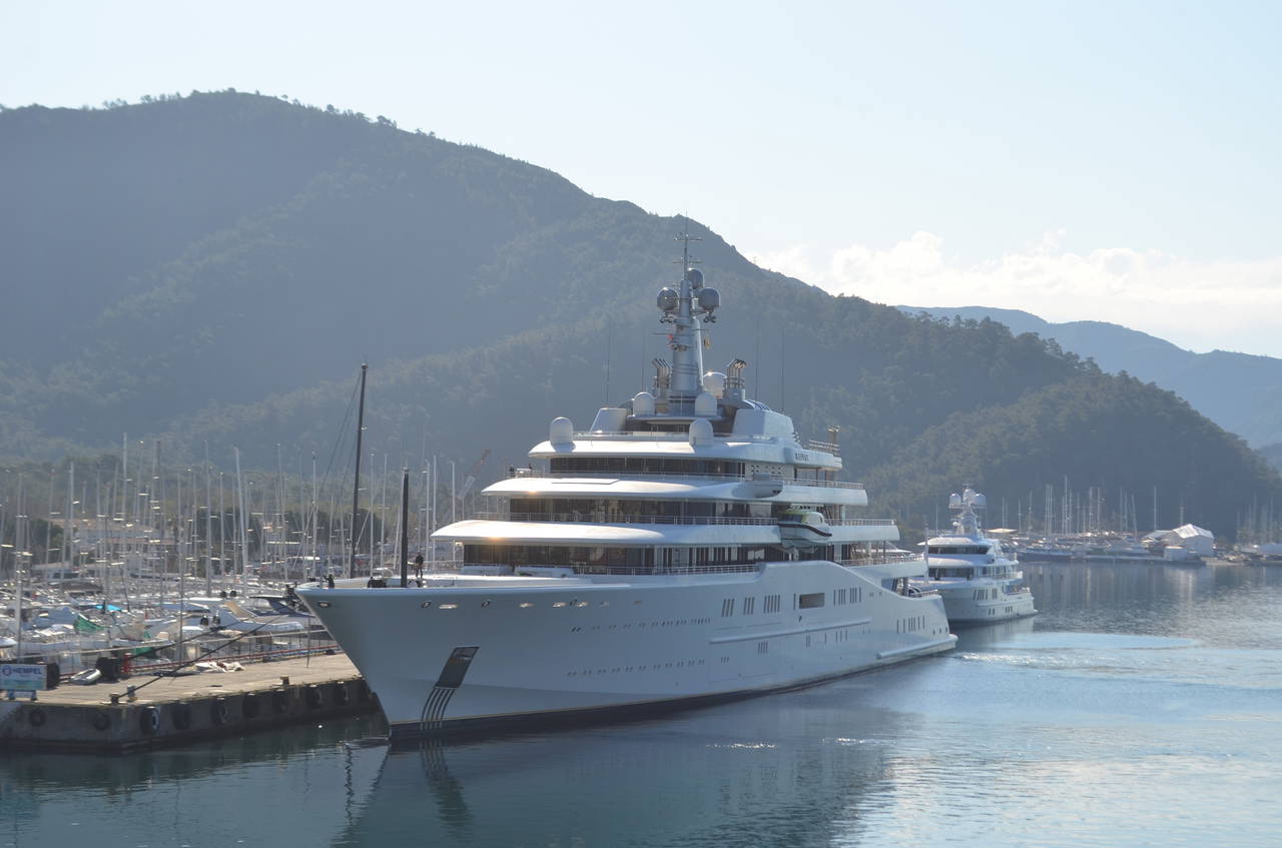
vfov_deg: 16.5
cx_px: 641
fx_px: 2931
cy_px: 424
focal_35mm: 82
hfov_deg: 24.7
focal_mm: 55
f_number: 9
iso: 100
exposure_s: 1/320
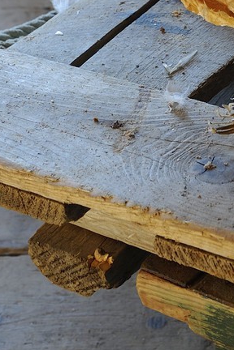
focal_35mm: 185
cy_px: -255
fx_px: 1804
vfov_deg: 10.5
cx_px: 259
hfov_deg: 7.4
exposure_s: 1/4
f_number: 9
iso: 200
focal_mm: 50
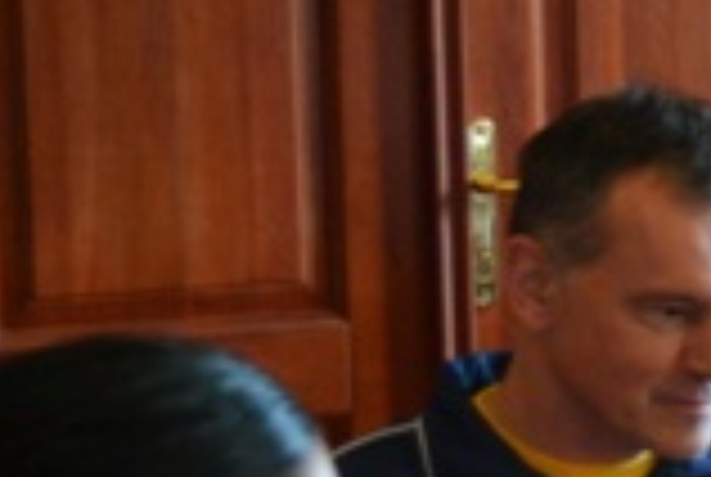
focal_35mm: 176
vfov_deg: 7.8
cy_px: 376
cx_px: 1346
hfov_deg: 10.8
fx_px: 3483
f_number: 4.5
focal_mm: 29
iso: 1400
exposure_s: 1/60
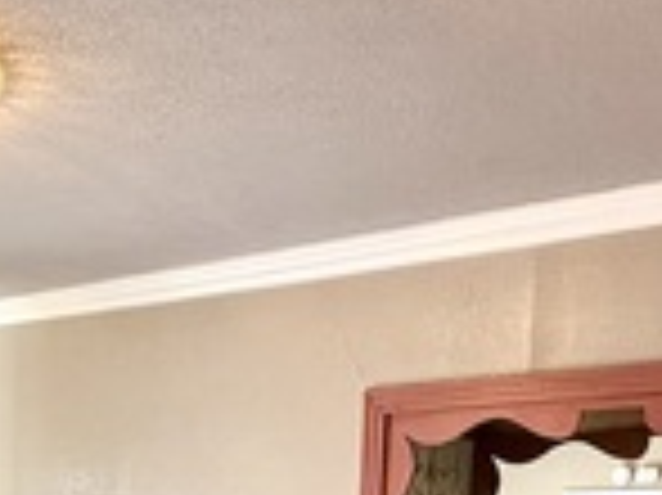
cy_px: 832
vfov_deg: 19.4
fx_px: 1166
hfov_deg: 31.4
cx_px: 203
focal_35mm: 61
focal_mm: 2.22
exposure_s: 1/120
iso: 125
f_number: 2.2
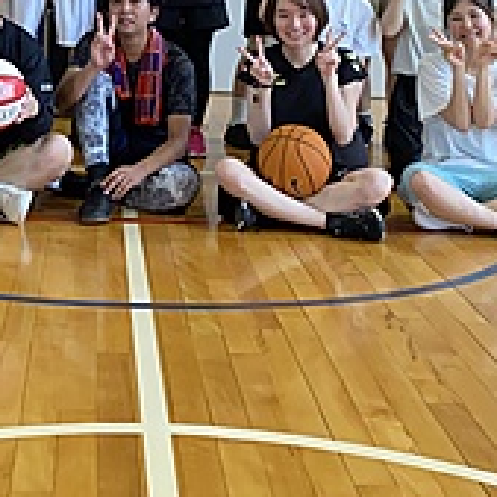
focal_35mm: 87
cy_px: -65
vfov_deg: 19.1
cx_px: 44
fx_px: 1413
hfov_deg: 19.6
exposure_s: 1/81
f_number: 1.8
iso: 125
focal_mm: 4.25
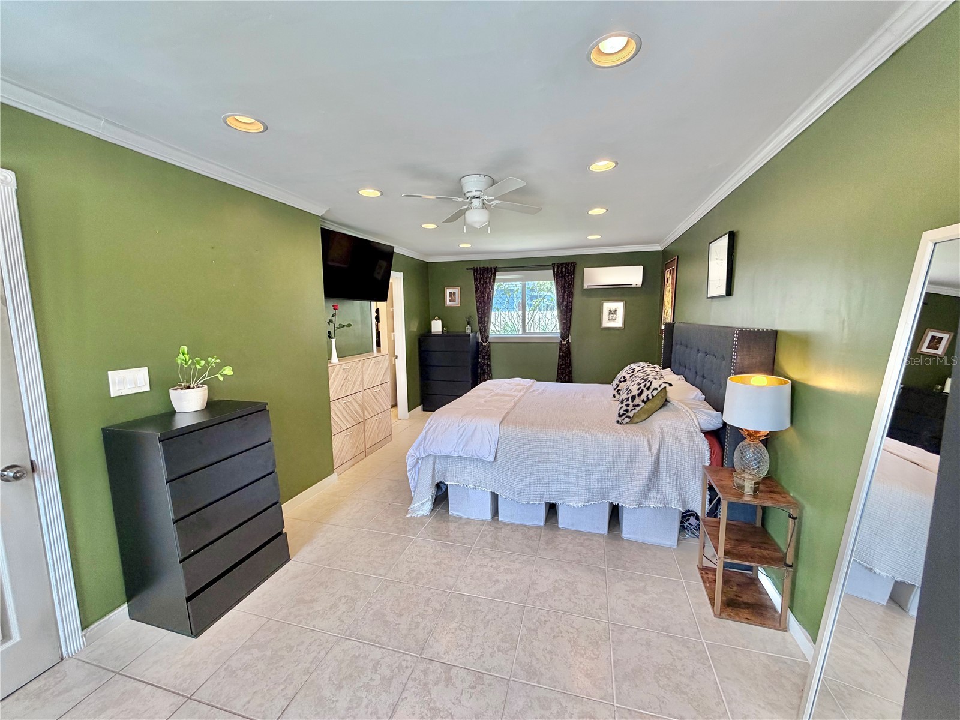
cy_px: 360
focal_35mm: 14
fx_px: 388
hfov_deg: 102.1
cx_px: 480
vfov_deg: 85.7
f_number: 2.2
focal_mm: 2.22
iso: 160
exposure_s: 1/120
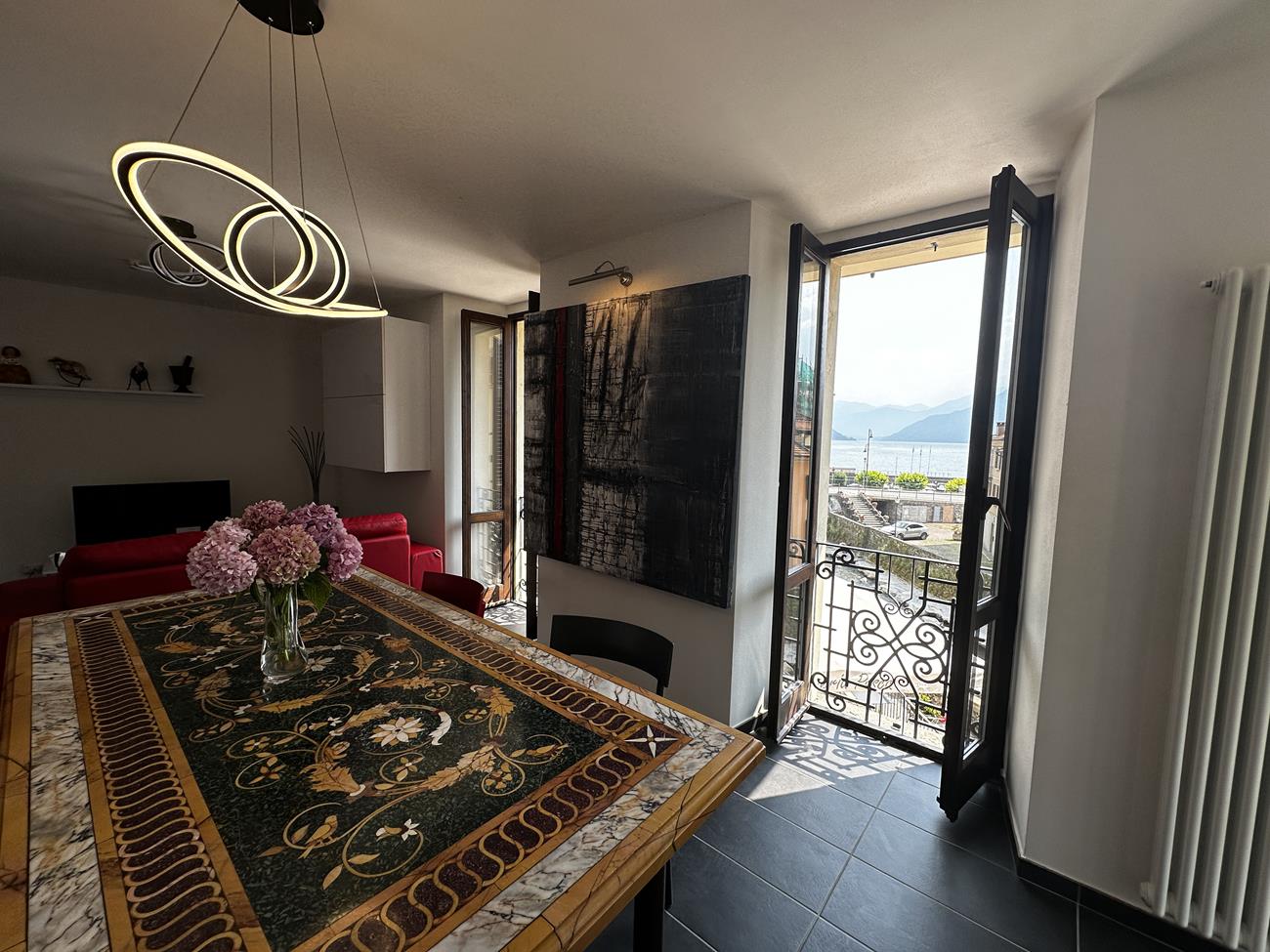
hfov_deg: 102.1
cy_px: 476
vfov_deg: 85.7
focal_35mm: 14
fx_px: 514
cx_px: 635
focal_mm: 2.22
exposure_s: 1/367
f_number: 2.2
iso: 40
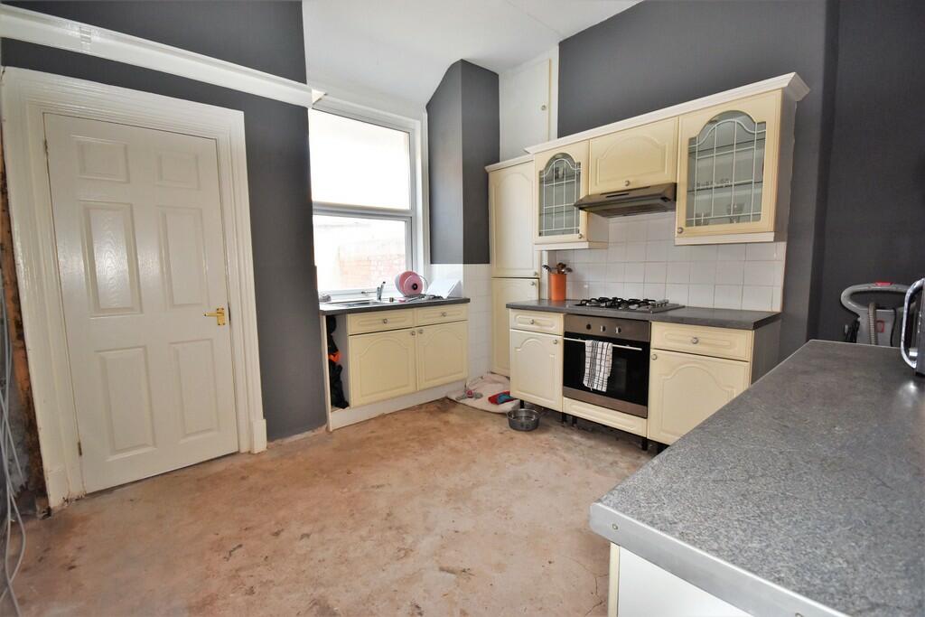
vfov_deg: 77.3
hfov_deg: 100.4
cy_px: 308
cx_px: 462
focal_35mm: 15
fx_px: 385
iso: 720
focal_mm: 10
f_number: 5.6
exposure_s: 1/125
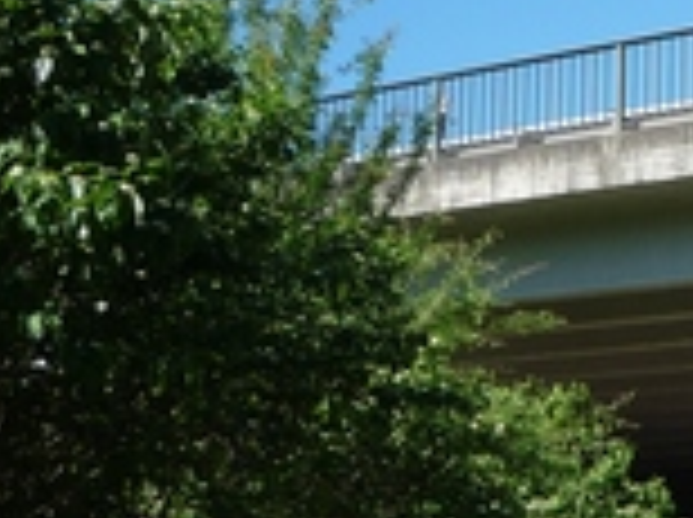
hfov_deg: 18.5
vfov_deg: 14.6
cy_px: 432
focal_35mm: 100
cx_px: 860
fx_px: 1999
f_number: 4.5
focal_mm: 5.2
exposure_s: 1/400
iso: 100
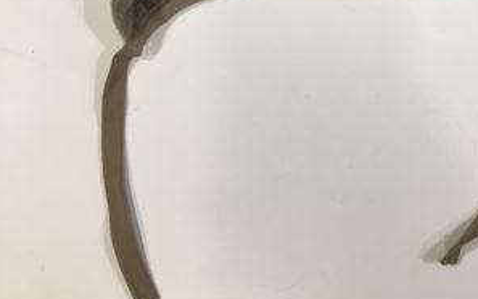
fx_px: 808
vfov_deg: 19.1
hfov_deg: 32.3
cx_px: 357
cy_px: -108
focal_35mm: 62
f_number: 2.2
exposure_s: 1/33
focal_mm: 4.15
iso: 40
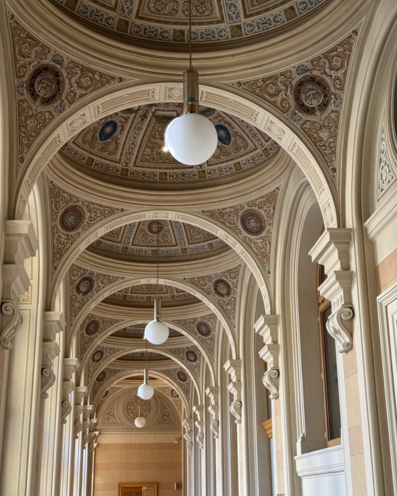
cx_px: 197
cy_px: 260
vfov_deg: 36.6
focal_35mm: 51
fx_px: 749
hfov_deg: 29.7
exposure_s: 1/49
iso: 80
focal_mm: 6.76
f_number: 1.78
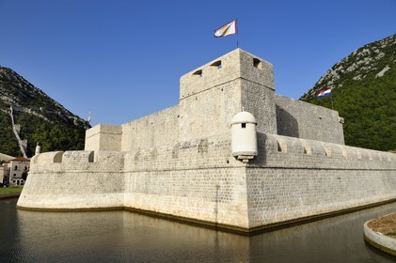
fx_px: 286
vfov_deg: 49.5
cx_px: 198
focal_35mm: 26
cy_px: 132
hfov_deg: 69.4
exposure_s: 1/320
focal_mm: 26
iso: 200
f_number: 13
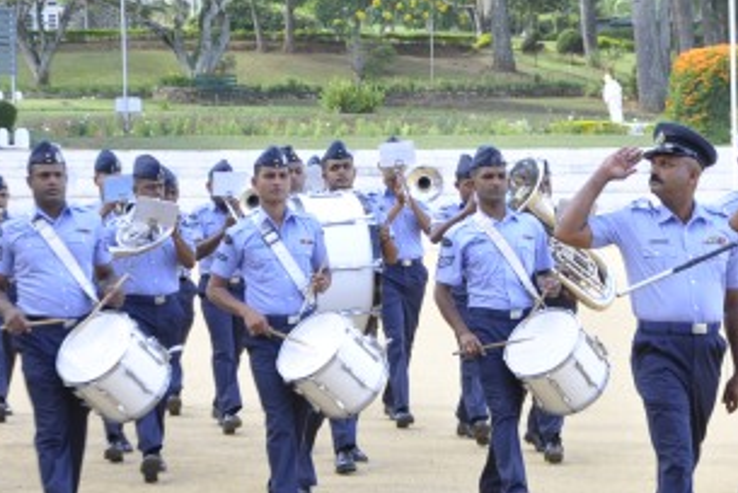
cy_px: 302
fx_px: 3139
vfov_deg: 9.0
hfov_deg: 13.4
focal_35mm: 153
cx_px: 419
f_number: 5.6
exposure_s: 1/100
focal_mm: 52
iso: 200
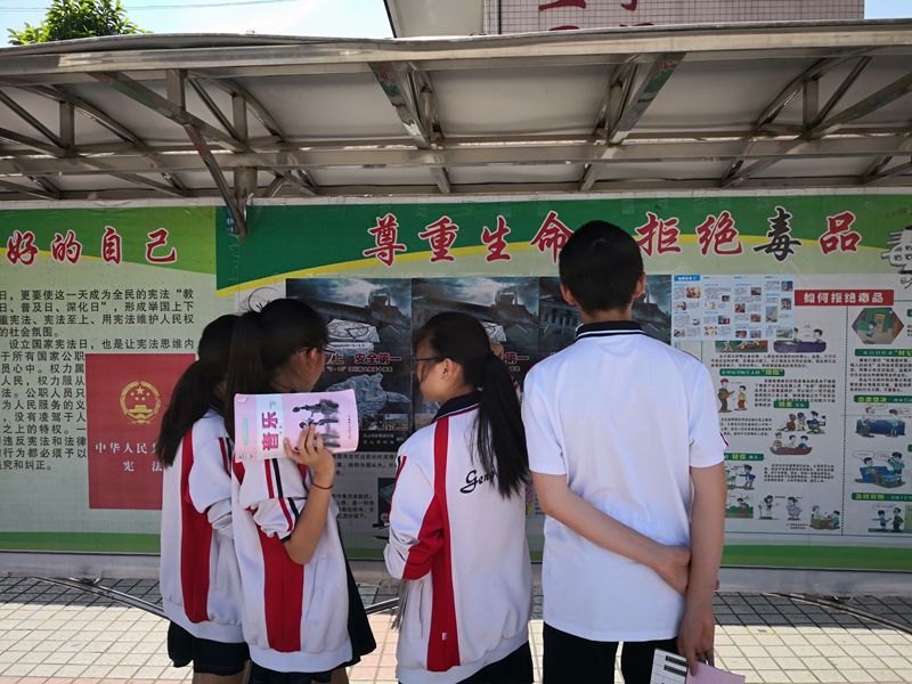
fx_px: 711
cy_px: 342
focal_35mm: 27
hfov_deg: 65.3
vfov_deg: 51.4
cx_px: 456
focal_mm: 3.95
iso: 50
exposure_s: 1/1179
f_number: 1.6
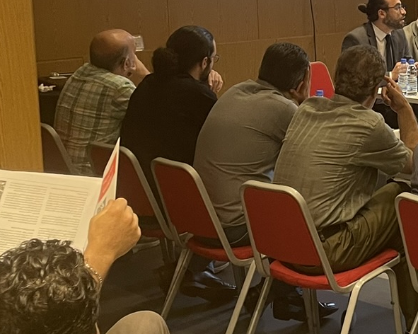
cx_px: 523
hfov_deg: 20.2
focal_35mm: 88
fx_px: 1088
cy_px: 105
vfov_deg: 17.4
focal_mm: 4.2
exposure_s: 1/77
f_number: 1.6
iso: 125
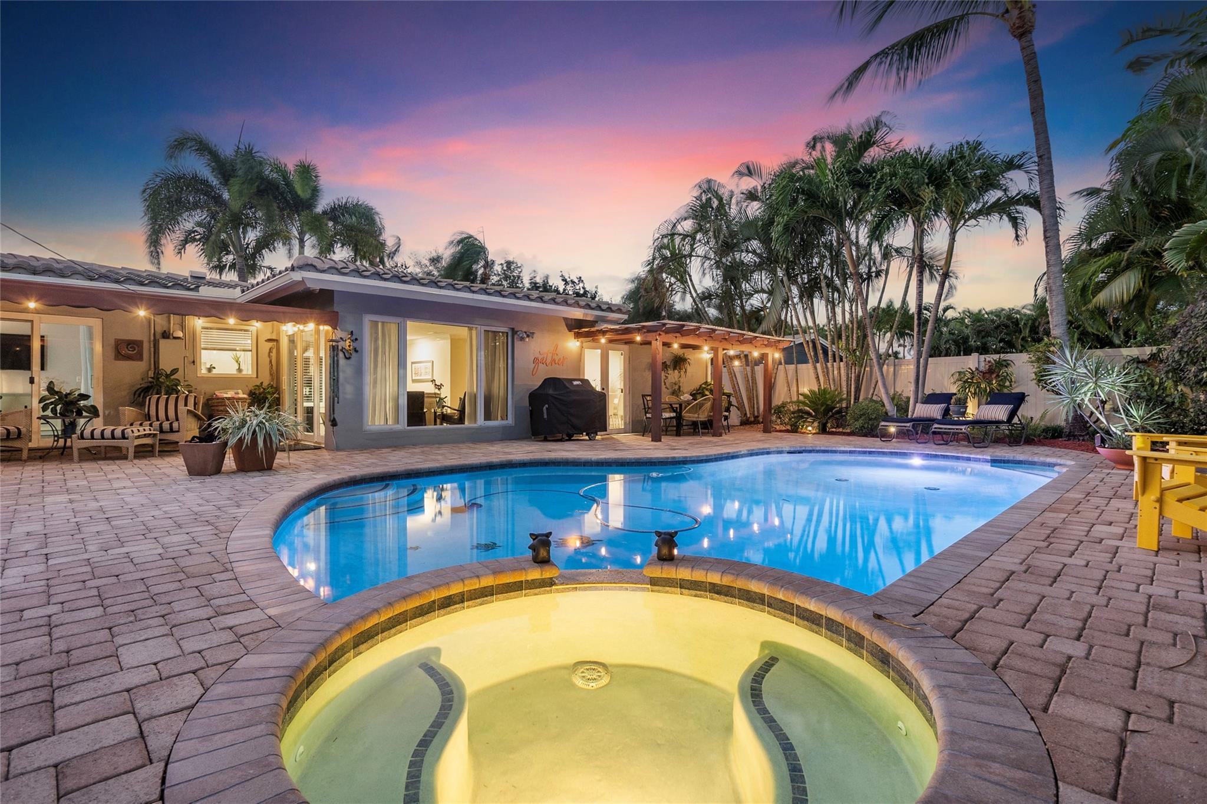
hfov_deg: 93.3
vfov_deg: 70.4
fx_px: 570
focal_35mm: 17
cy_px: 402
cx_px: 604
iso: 400
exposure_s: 1/3
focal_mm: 11.5
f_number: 4
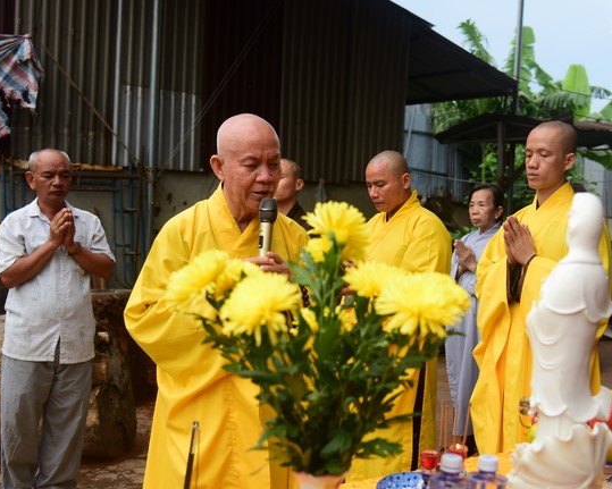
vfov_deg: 34.9
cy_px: 245
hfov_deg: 42.8
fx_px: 779
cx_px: 346
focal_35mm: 43
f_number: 4
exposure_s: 1/200
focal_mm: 38
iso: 500
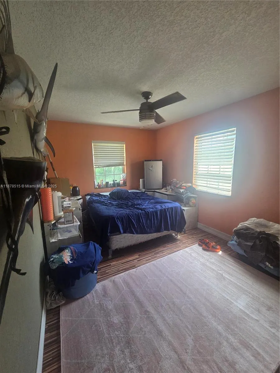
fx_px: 140
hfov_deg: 89.9
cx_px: 140
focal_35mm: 13
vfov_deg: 106.2
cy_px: 186
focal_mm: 2.2
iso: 320
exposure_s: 1/120
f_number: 2.2
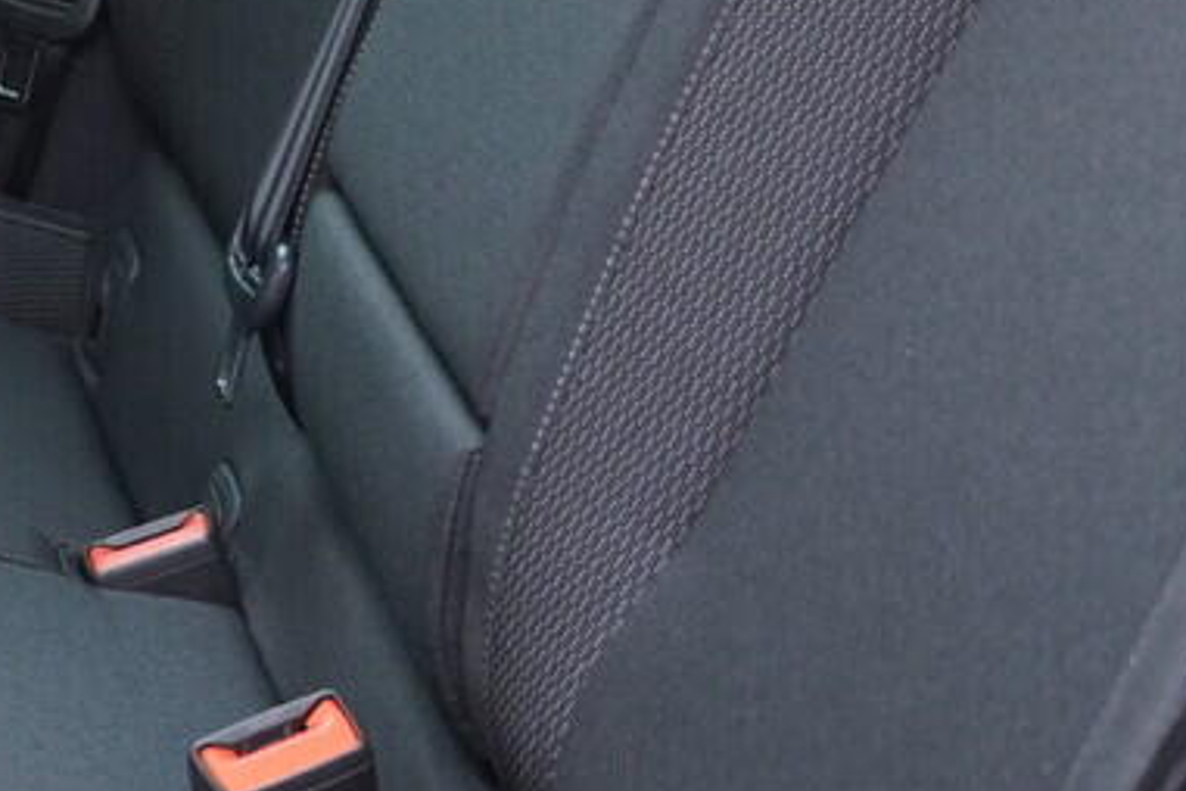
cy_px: -22
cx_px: -90
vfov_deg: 10.0
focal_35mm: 136
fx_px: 4480
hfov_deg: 14.7
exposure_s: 1/40
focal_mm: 24
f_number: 2.8
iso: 800
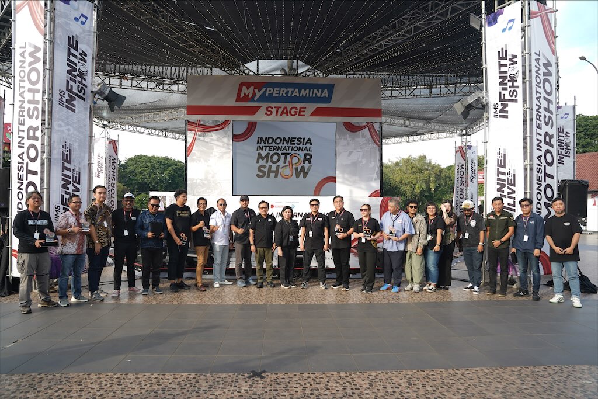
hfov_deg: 73.7
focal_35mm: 24
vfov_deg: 53.1
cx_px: 299
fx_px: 399
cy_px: 200
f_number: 4
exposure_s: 1/200
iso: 80
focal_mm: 24
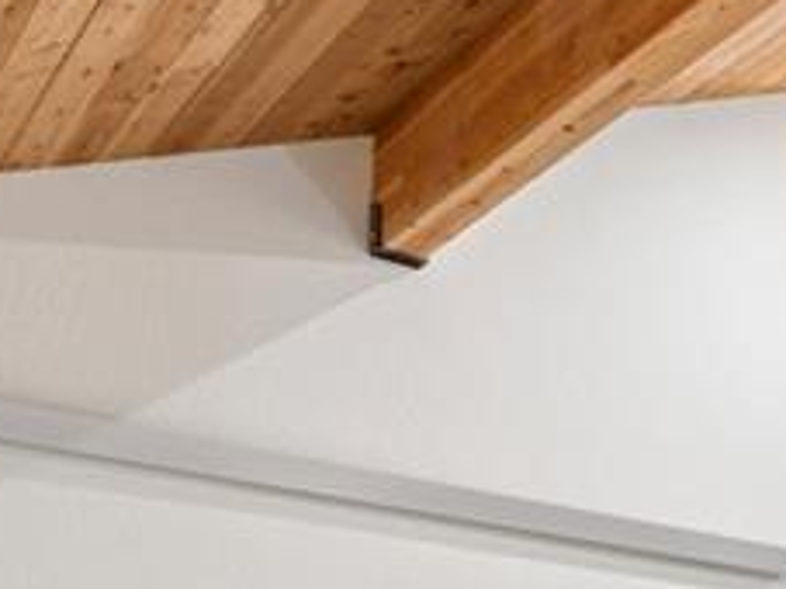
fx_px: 1524
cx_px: 1278
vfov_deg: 19.3
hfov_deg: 22.1
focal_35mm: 67
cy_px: 859
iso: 100
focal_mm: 15.5
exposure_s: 2.5
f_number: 11
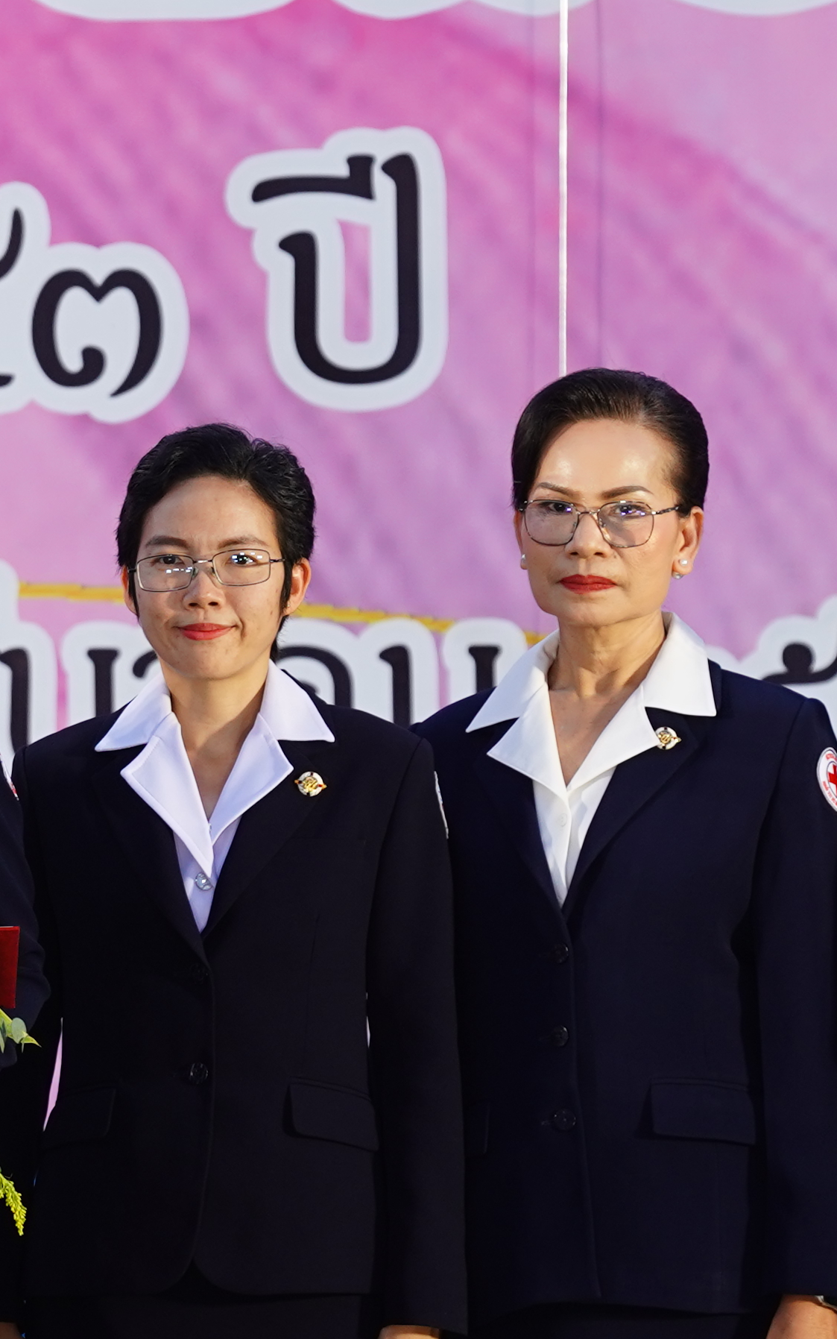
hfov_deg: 2.0
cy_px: 590
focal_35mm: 670
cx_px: -272
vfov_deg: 3.1
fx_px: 24446
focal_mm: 200
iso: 400
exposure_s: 1/100
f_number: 4
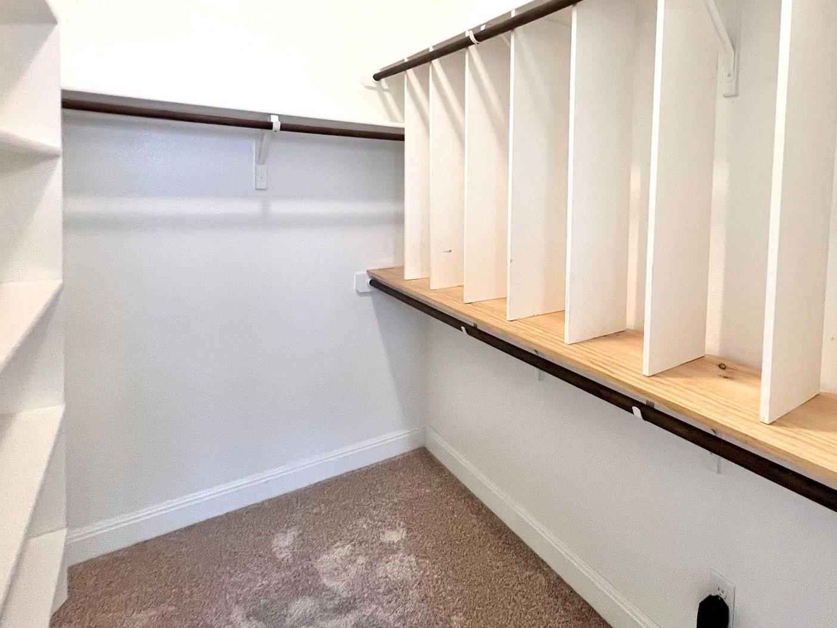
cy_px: 215
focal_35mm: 19
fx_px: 459
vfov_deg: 67.0
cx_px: 582
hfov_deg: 80.7
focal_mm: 1.57
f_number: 1.8
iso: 250
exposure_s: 1/60
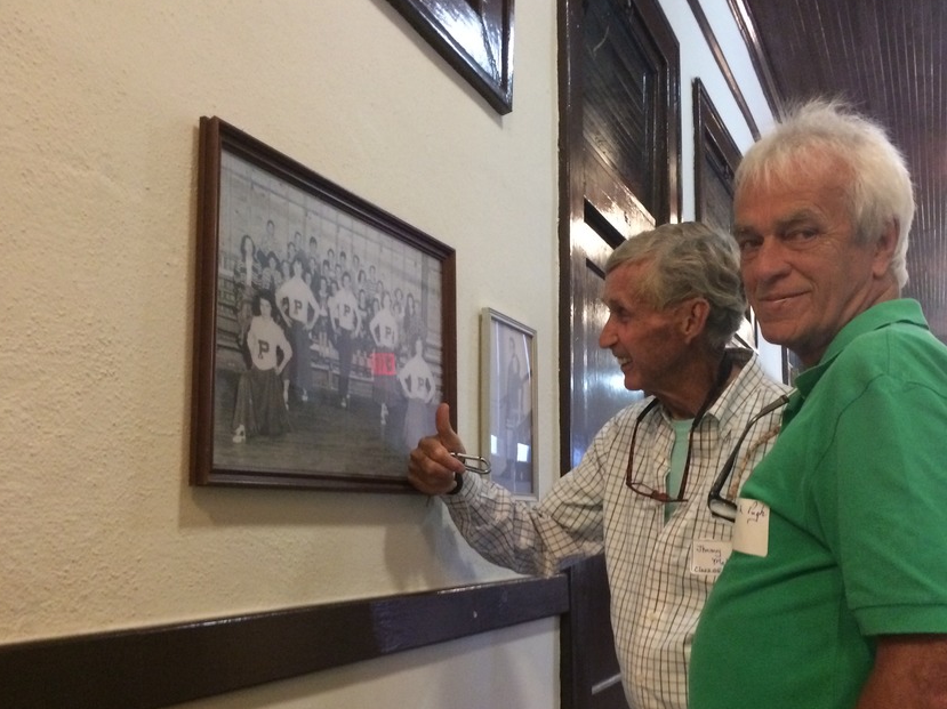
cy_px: 416
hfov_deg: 52.5
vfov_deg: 40.5
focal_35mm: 35
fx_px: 957
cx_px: 531
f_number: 2.2
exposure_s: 1/15
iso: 320
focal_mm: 4.15
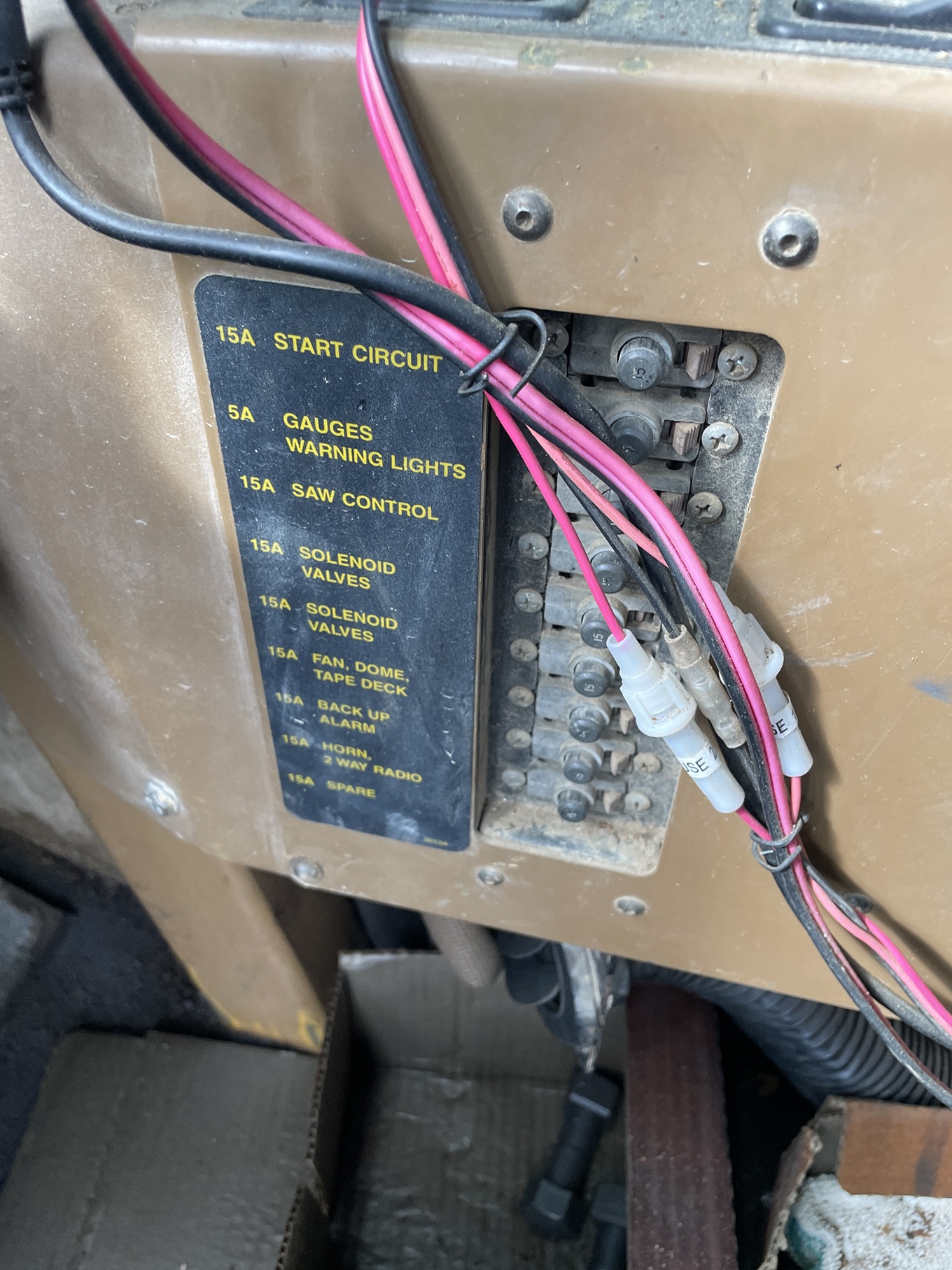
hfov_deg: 53.1
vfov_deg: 67.3
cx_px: 476
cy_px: 635
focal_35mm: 26
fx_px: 954
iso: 125
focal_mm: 4.2
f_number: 1.6
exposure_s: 1/120
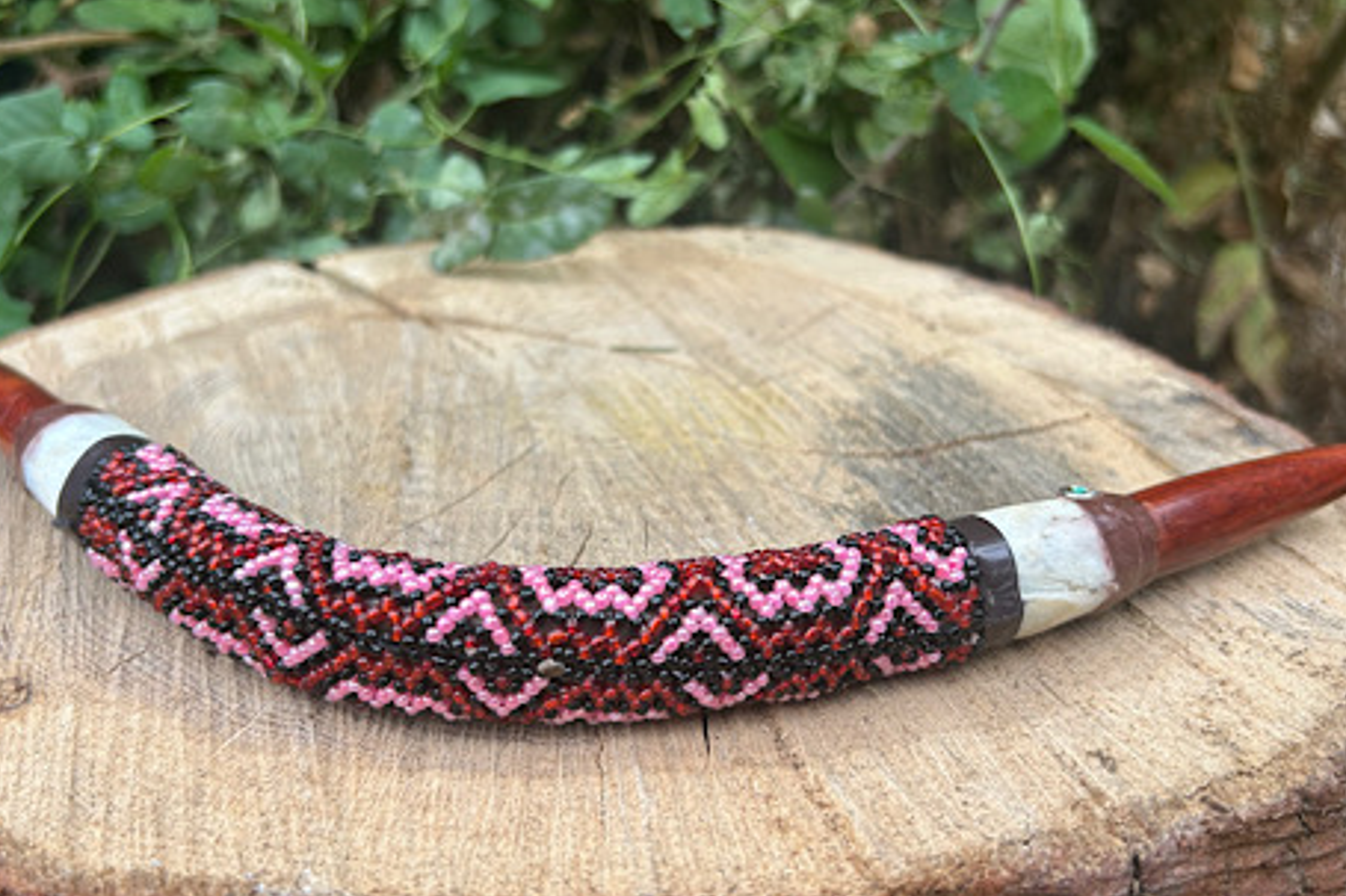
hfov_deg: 57.2
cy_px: 420
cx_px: 658
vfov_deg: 39.9
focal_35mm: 33
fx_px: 1233
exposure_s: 1/366
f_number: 1.5
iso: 50
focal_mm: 5.7
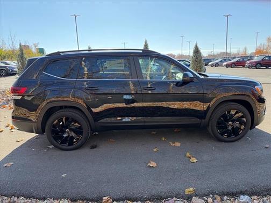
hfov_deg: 71.6
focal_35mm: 24
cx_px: 136
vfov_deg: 56.8
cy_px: 102
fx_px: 188
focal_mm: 6.76
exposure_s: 1/1005
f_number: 1.78
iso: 80
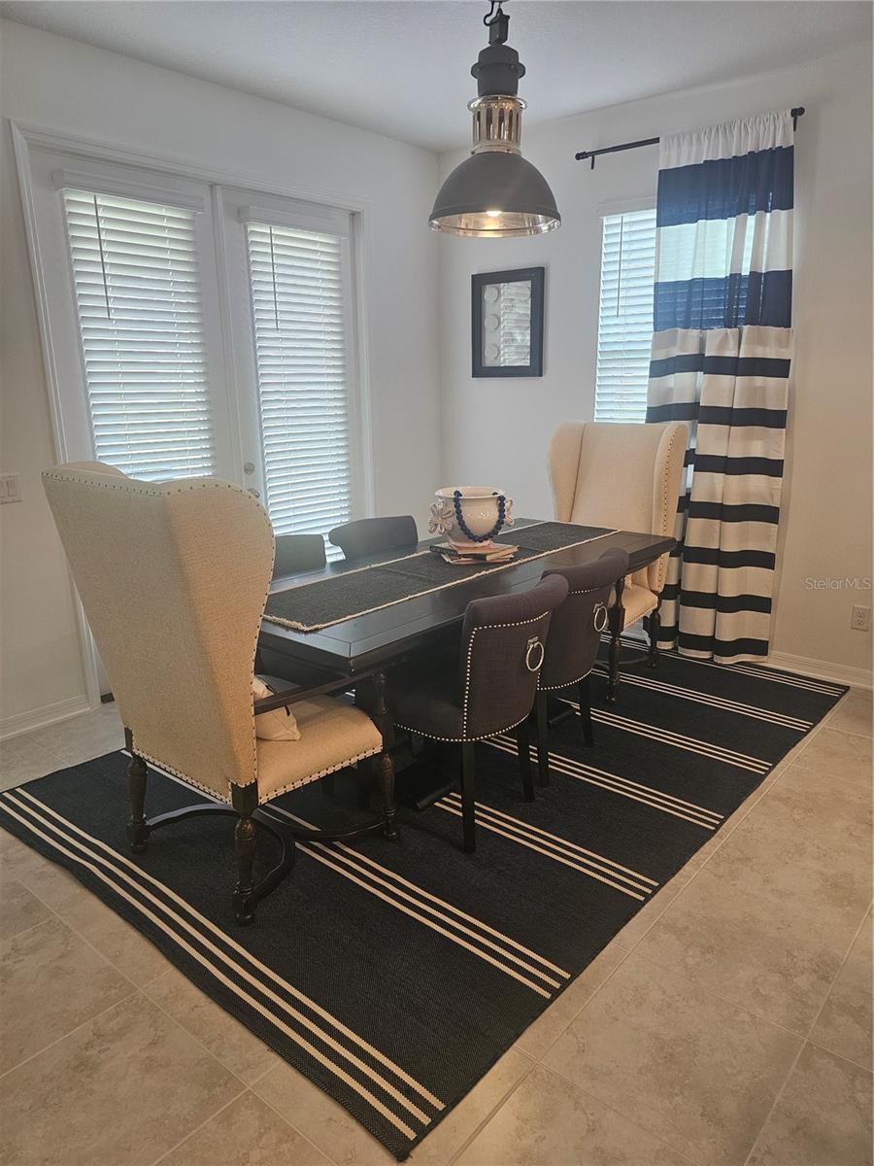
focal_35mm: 23
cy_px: 583
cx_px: 437
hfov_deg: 58.9
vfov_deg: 73.9
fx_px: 774
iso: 160
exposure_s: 1/120
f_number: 1.7
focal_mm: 6.3
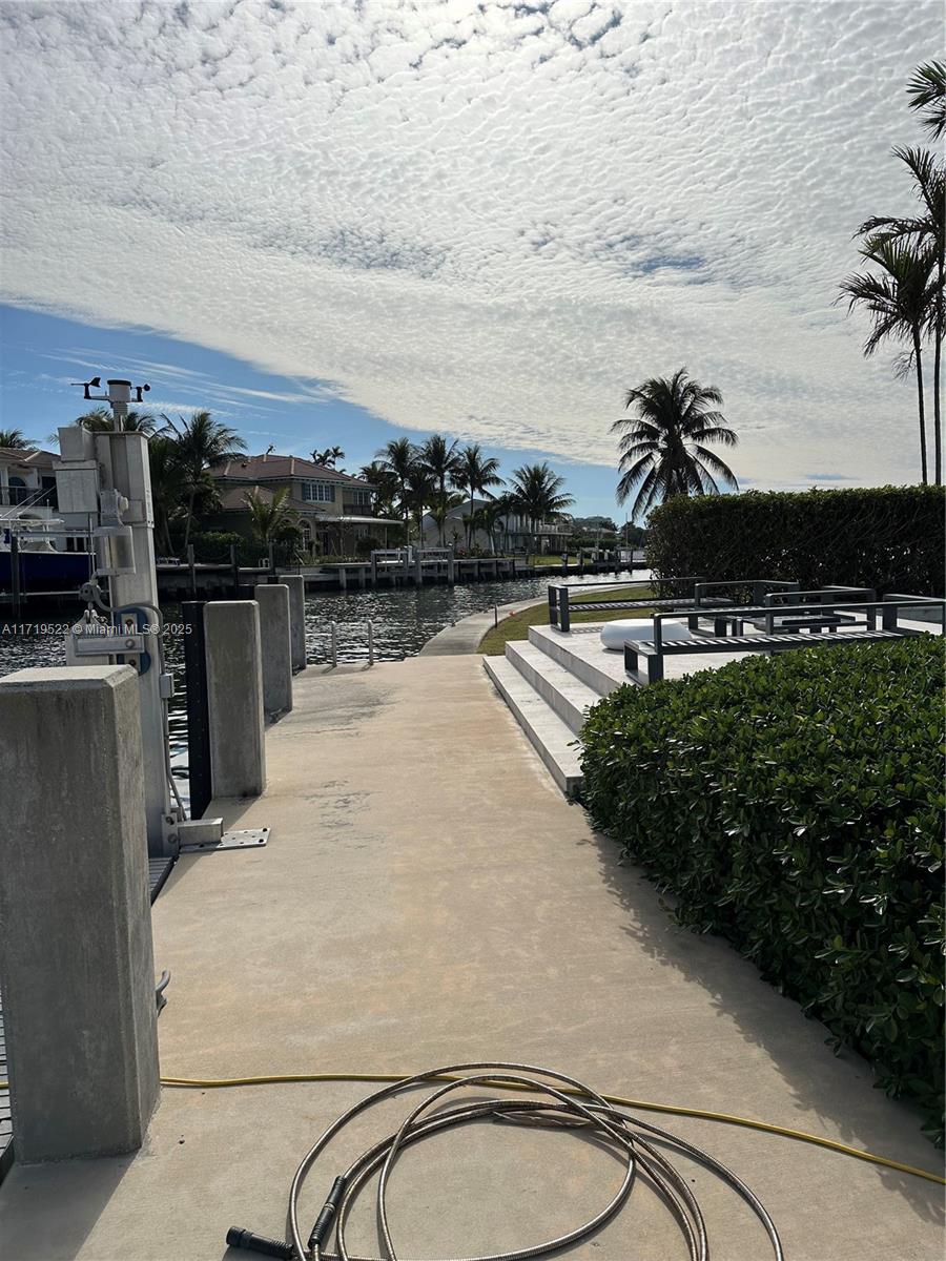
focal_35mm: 24
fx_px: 875
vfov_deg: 71.6
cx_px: 473
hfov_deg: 56.8
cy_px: 630
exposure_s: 1/18519
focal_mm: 6.86
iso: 64
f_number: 1.78
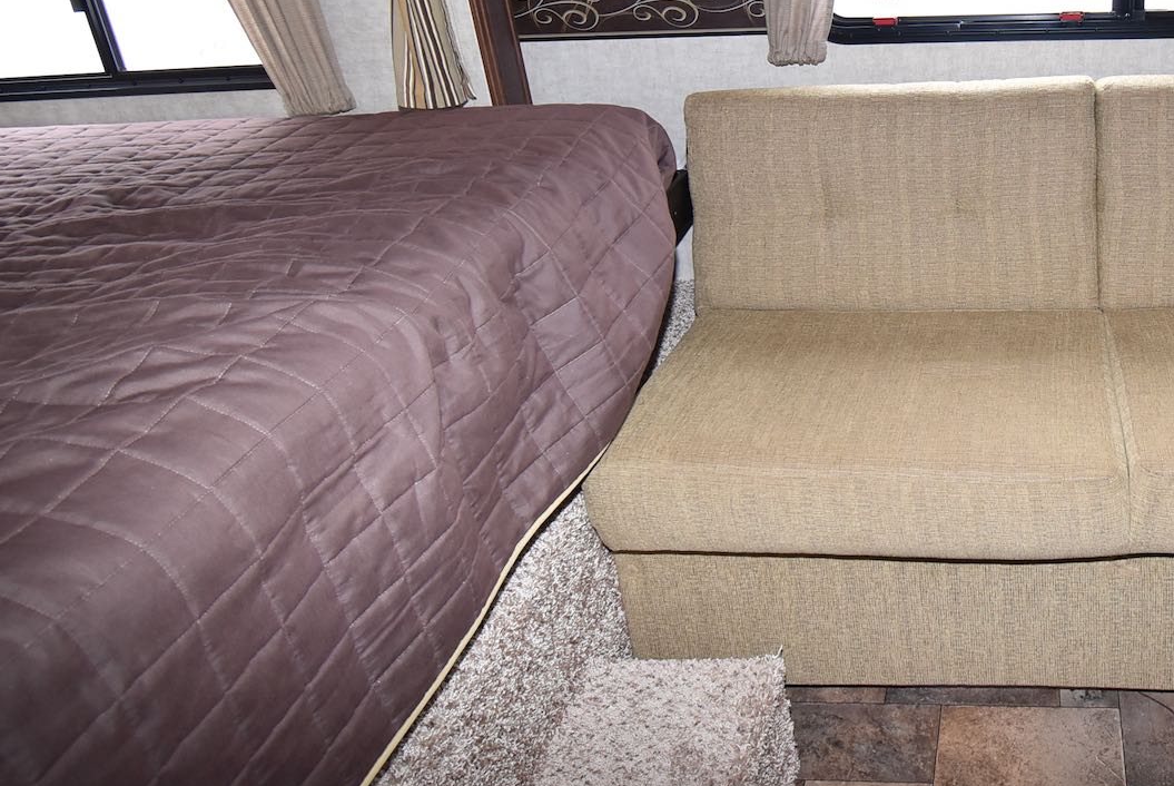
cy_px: 185
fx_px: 961
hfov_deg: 57.4
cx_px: 966
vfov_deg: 42.9
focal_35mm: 29
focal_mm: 11.5
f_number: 5.6
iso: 640
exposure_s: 1/125
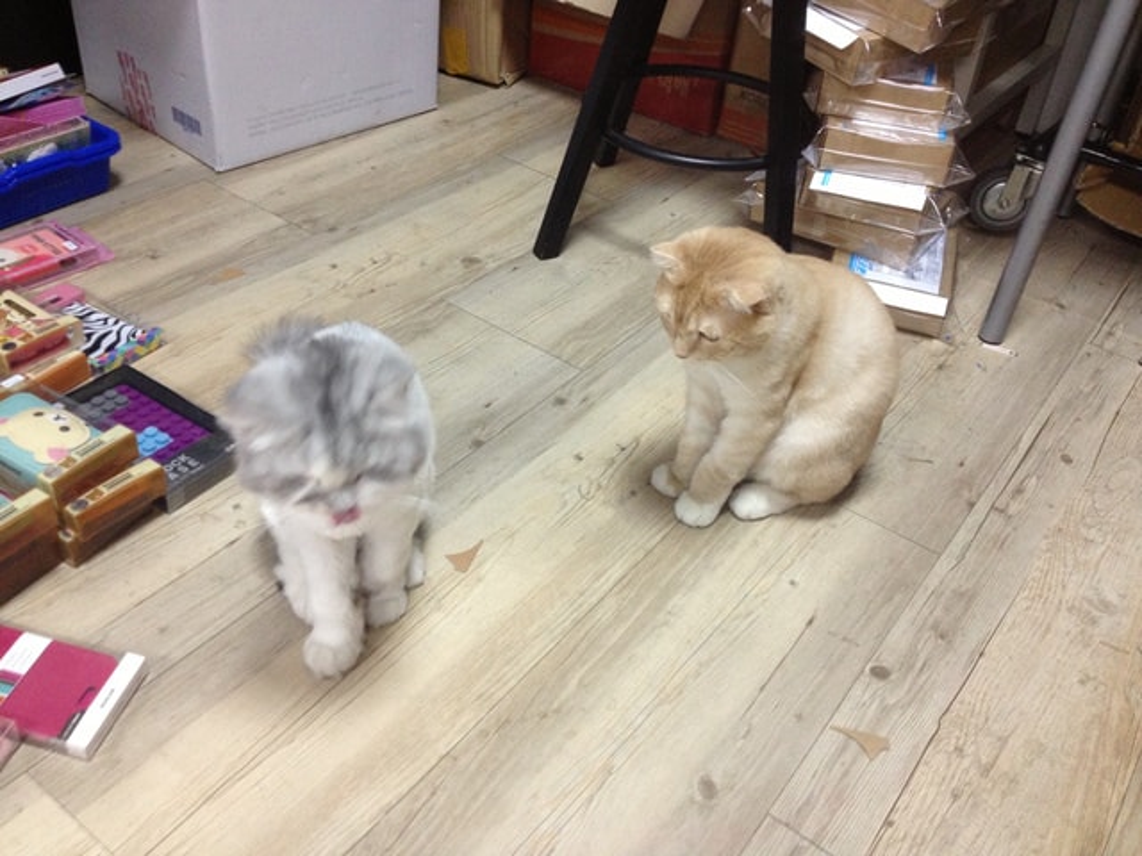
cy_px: 428
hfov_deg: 52.6
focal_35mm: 35
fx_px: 1155
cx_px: 571
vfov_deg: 40.7
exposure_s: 1/20
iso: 200
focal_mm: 4.28
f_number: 2.4
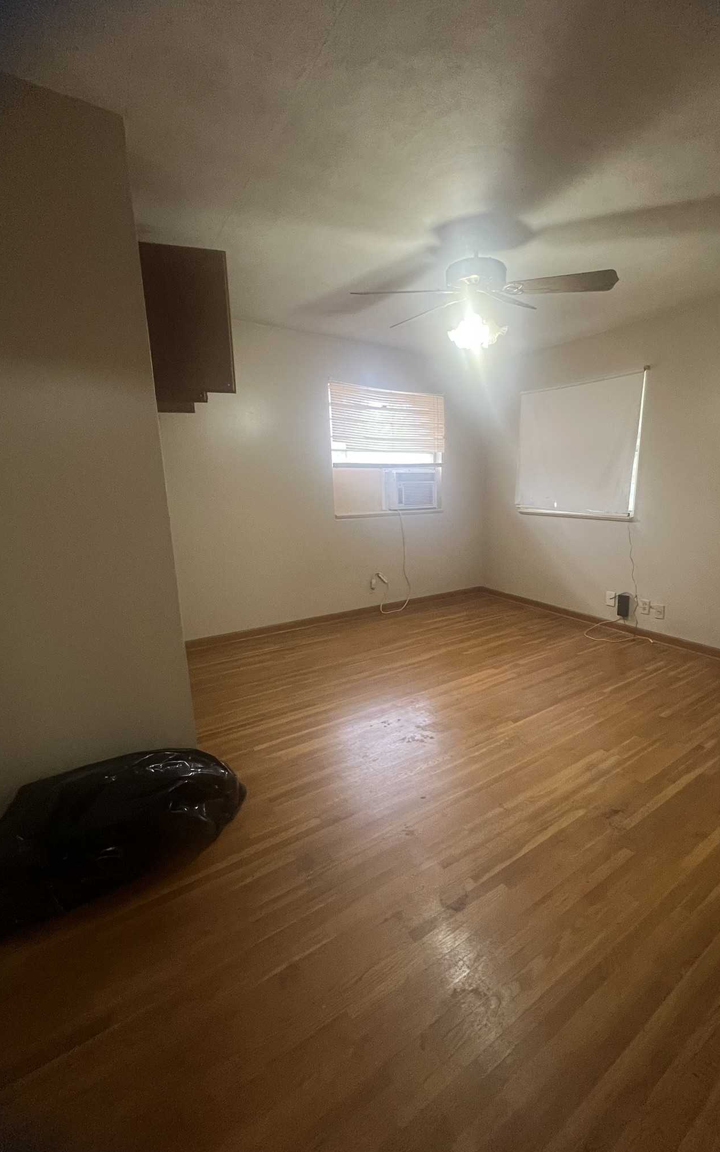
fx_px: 440
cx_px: 424
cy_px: 583
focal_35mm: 14
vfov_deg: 105.3
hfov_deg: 77.9
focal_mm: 1.57
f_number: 1.8
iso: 400
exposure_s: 1/60
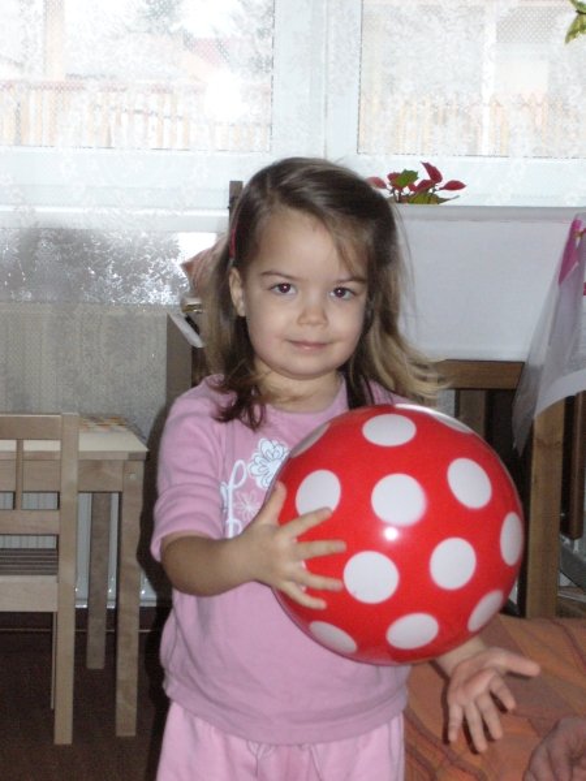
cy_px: 390
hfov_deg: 14.1
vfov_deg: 18.7
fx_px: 2370
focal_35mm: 105
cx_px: 293
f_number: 5
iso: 400
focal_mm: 17.4
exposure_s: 1/60
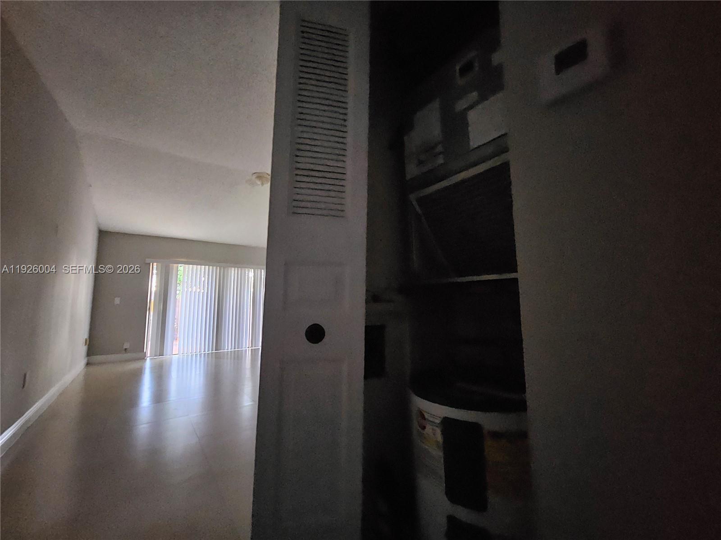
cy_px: 270
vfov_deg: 89.9
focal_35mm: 13
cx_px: 360
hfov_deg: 106.2
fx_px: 271
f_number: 2.2
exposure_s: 1/24
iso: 3200
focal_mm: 2.2
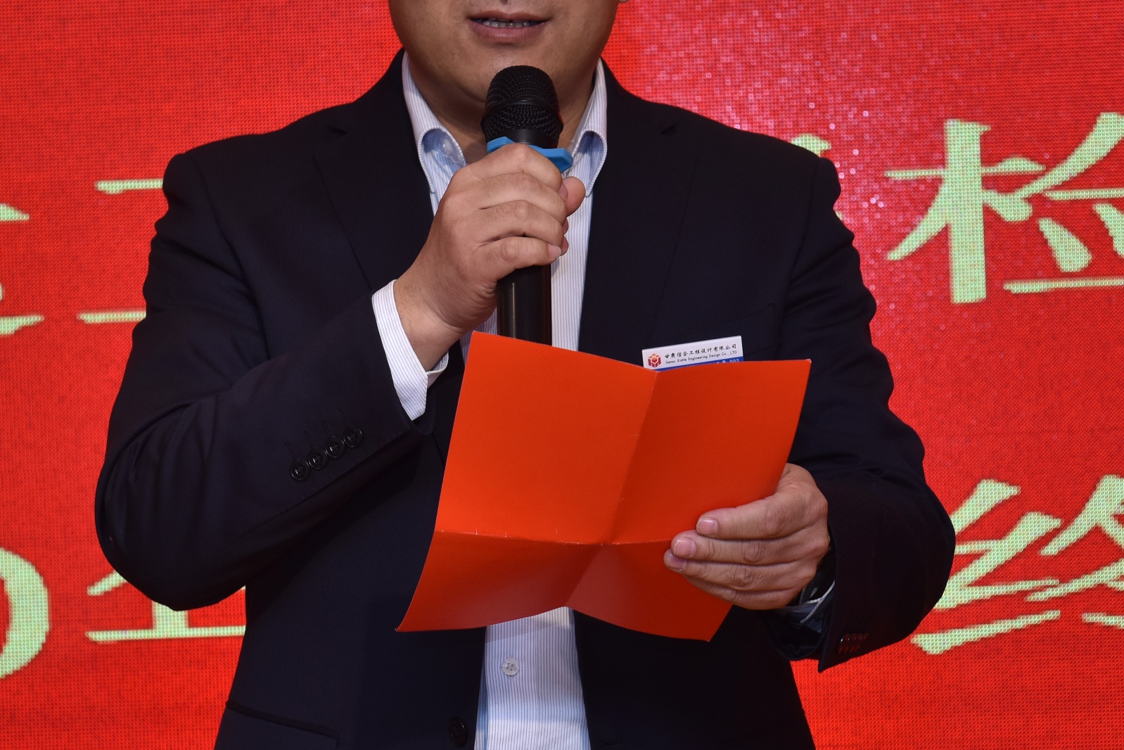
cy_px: 135
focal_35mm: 129
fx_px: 4028
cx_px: 254
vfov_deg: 10.6
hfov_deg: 15.8
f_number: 7.1
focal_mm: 70
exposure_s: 1/80
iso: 400
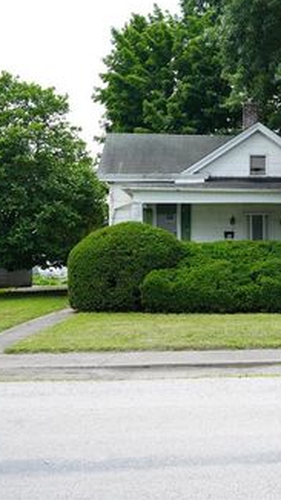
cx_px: 290
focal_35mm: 53
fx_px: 703
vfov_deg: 39.2
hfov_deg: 21.7
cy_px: 246
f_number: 6.3
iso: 100
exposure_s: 1/100
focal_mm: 33
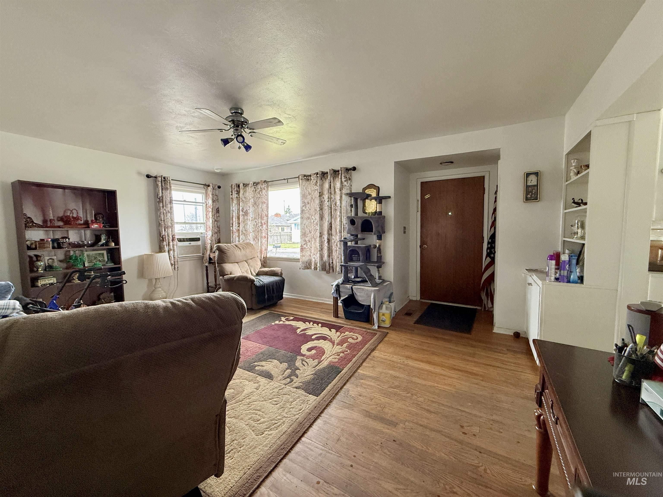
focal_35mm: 14
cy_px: 248
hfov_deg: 102.1
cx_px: 332
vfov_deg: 85.7
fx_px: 268
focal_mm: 2.22
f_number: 2.2
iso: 320
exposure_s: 1/99
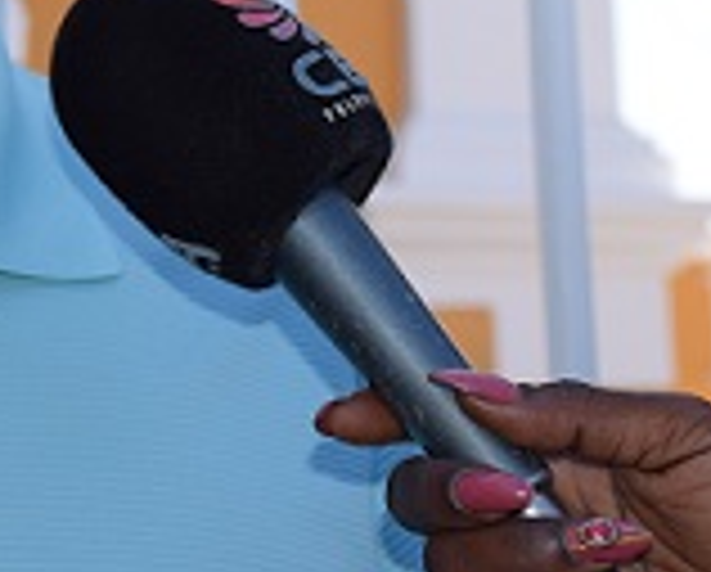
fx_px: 3150
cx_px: -171
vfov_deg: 10.2
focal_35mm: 149
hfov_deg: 12.5
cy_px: -140
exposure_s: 1/200
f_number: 7.1
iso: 100
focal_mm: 35
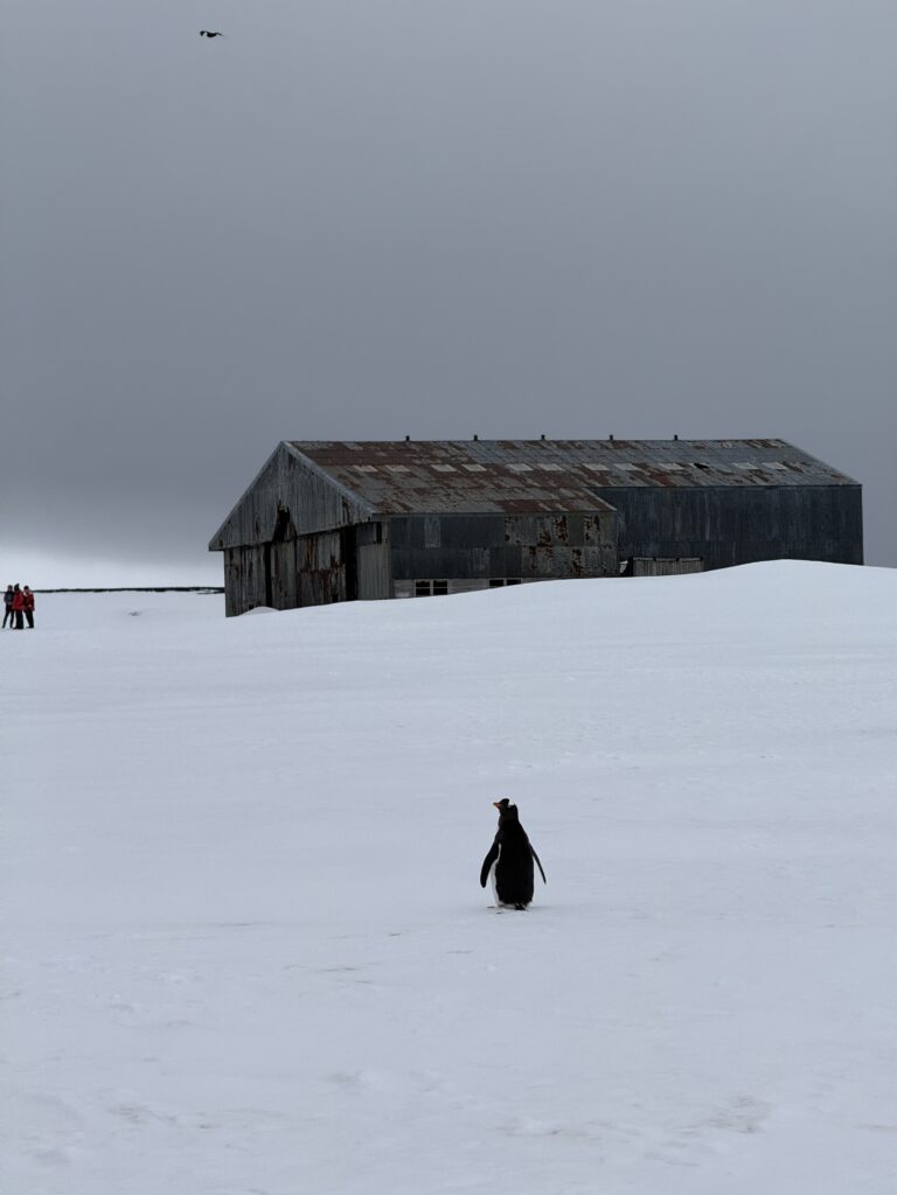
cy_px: 598
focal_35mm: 120
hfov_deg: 12.3
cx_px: 448
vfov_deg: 16.4
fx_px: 4146
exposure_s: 1/2817
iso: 50
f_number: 2.8
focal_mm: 15.66
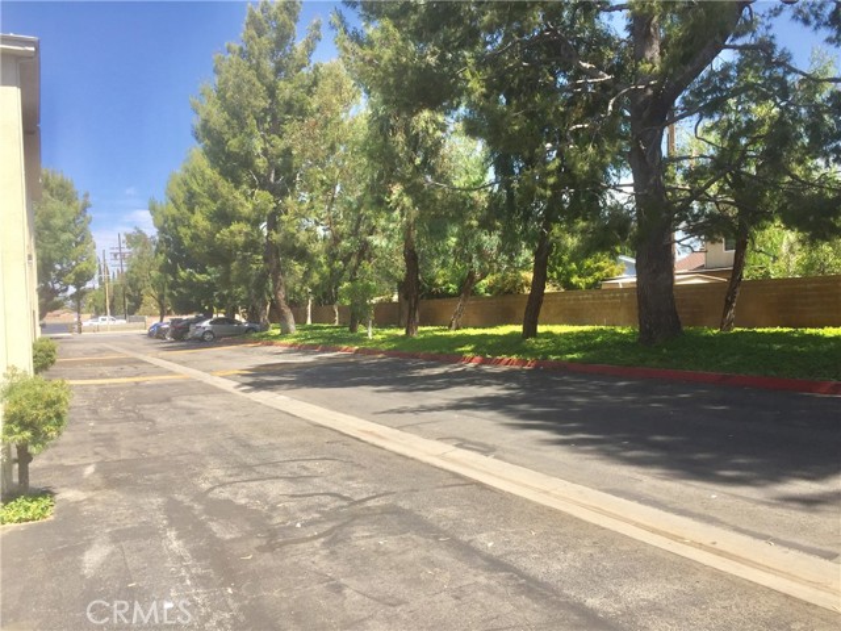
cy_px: 316
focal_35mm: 29
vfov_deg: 48.2
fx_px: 705
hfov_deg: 61.7
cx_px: 420
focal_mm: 4.15
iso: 32
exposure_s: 1/898
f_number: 2.2
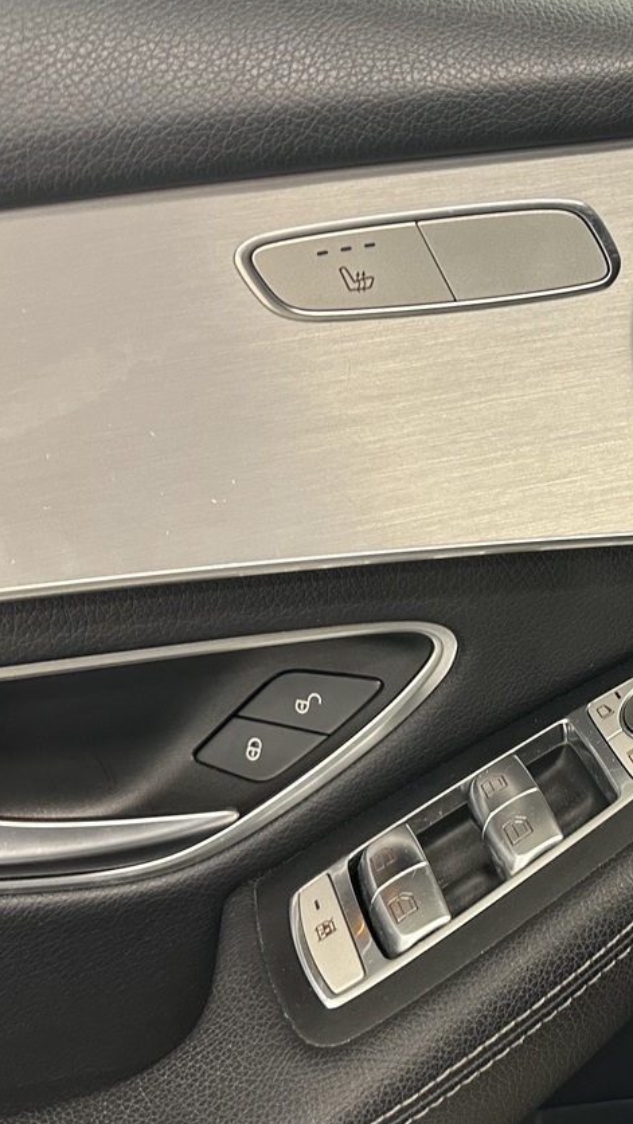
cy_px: 591
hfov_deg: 25.0
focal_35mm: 45
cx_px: 661
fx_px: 1342
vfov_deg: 45.5
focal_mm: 6.86
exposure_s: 1/50
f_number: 1.78
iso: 400
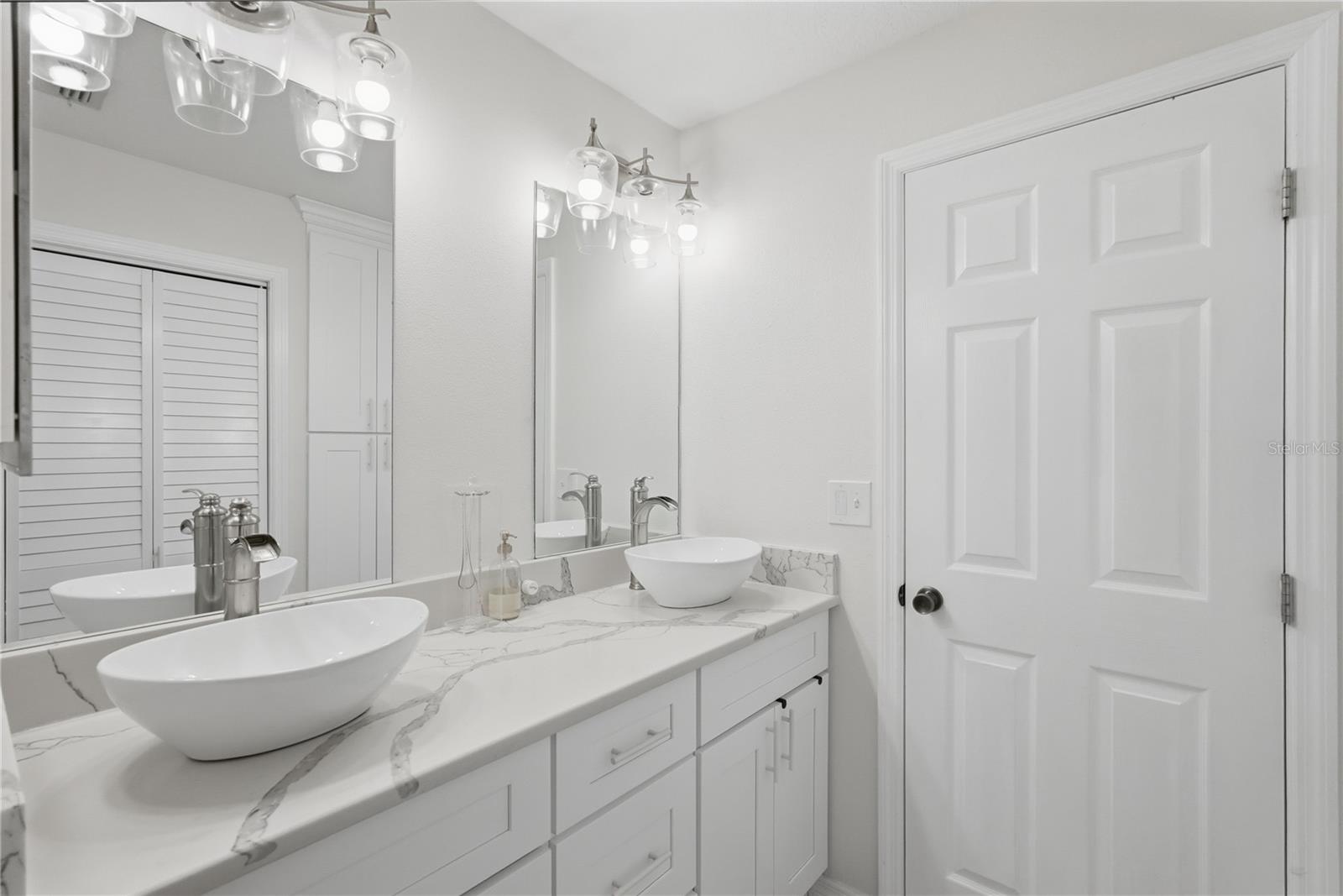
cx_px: 672
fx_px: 597
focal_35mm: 16
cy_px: 448
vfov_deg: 73.8
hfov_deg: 96.7
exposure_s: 1/6400
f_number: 5.6
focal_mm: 16
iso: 1600
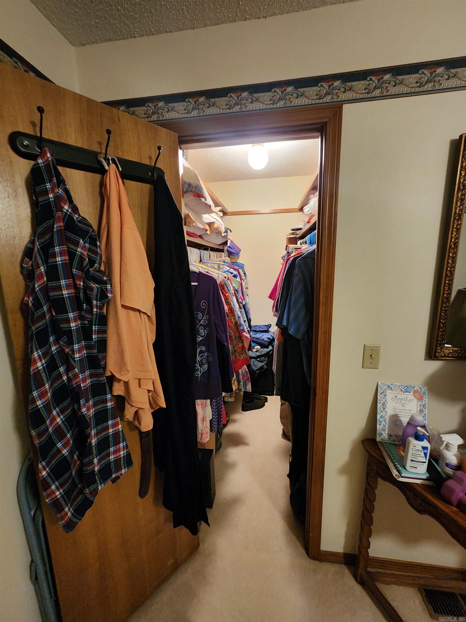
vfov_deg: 106.2
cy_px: 311
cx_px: 233
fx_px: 233
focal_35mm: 13
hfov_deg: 89.9
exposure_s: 1/24
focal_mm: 2.2
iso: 640
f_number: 2.2
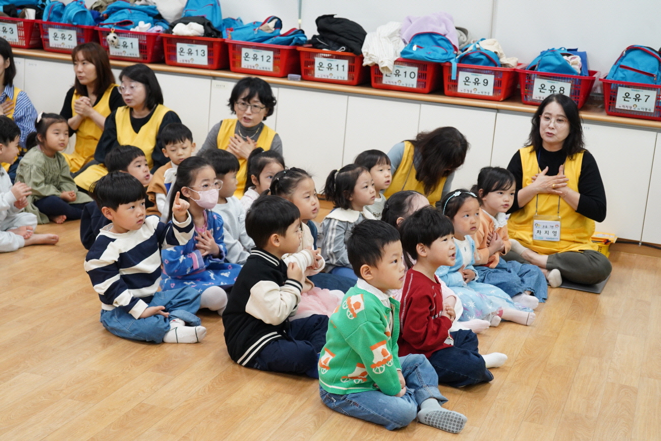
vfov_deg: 22.6
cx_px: 330
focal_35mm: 60
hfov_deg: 33.4
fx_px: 1102
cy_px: 220
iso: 2500
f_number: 5.6
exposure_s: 1/80
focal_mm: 60
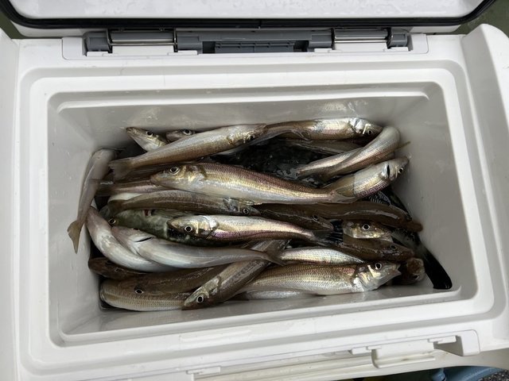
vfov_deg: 53.1
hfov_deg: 67.3
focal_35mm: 26
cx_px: 254
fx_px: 382
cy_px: 190
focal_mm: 5.7
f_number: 1.5
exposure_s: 1/452
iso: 50
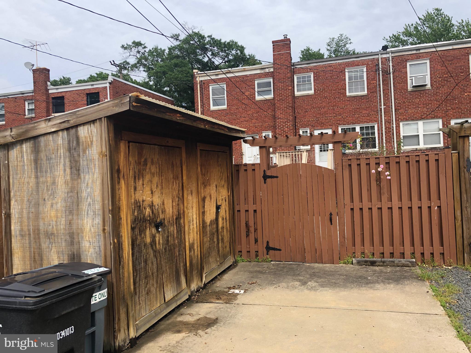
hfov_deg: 63.4
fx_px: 381
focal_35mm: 28
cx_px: 236
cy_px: 176
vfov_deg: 49.7
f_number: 1.8
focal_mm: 4
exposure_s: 1/923
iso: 20
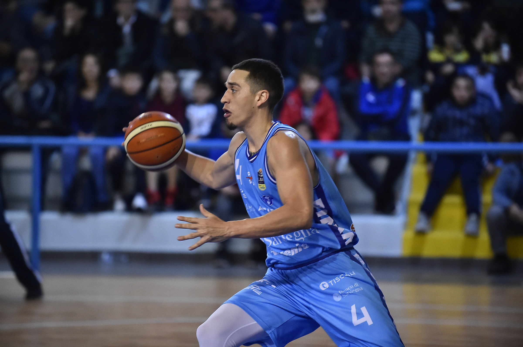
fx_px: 2540
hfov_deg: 11.8
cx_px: 262
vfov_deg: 7.8
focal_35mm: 175
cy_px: 174
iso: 4000
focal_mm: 175
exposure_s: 1/640
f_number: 2.8
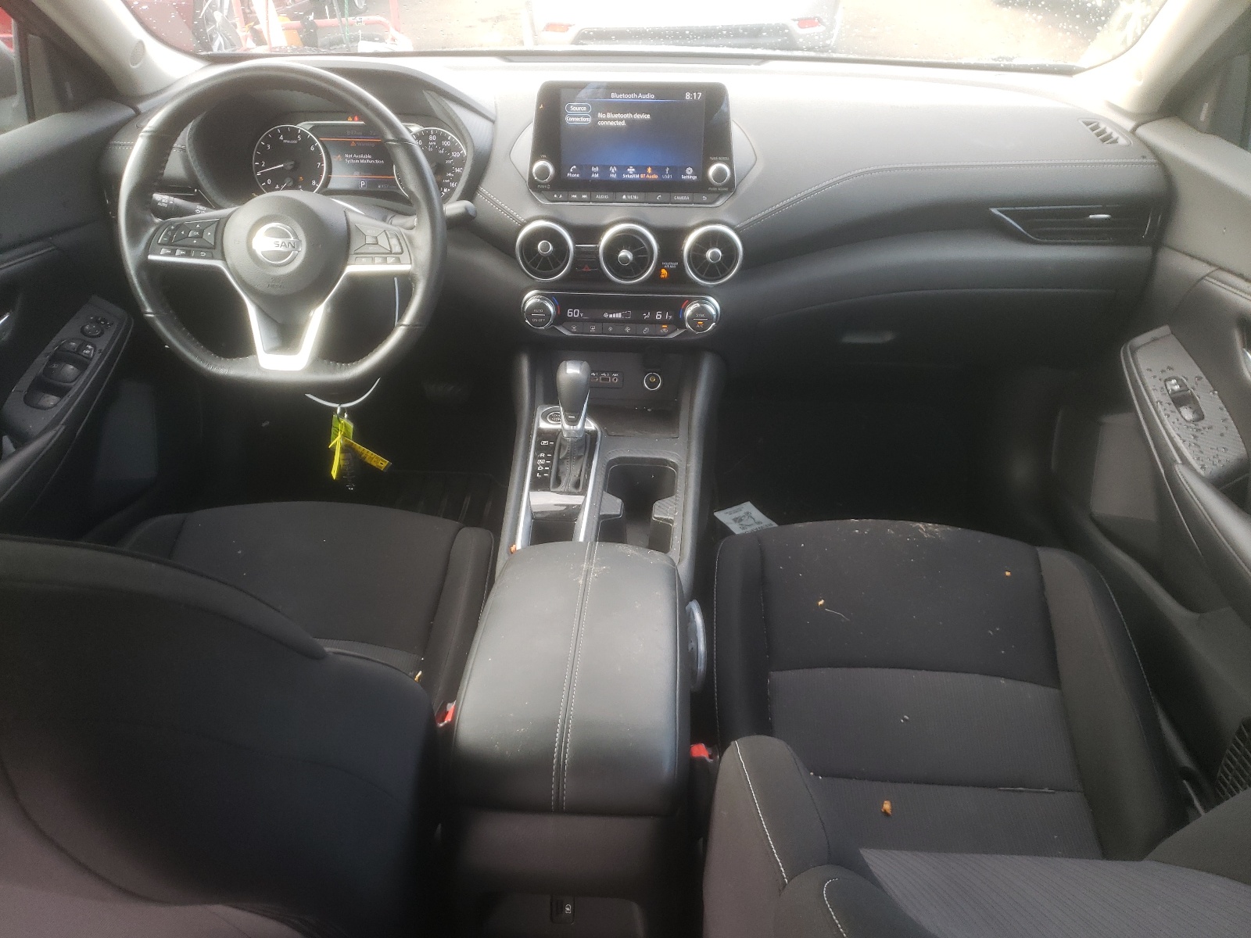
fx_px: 940
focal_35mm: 26
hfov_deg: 67.3
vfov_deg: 53.1
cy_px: 469
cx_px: 626
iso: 97
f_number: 1.5
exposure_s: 1/120
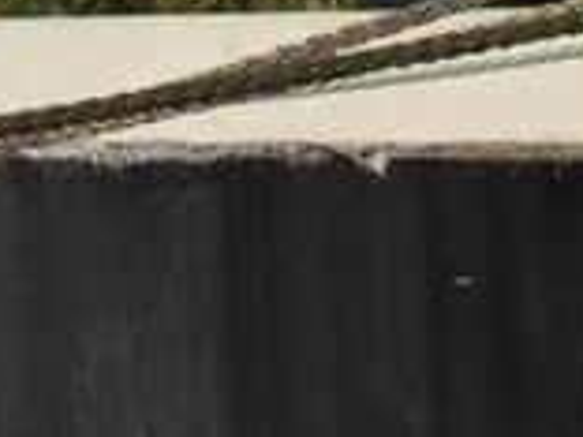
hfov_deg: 1.1
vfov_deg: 0.8
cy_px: -261
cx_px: 2250
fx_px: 30769
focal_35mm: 1827
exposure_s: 1/800
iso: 200
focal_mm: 155
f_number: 8
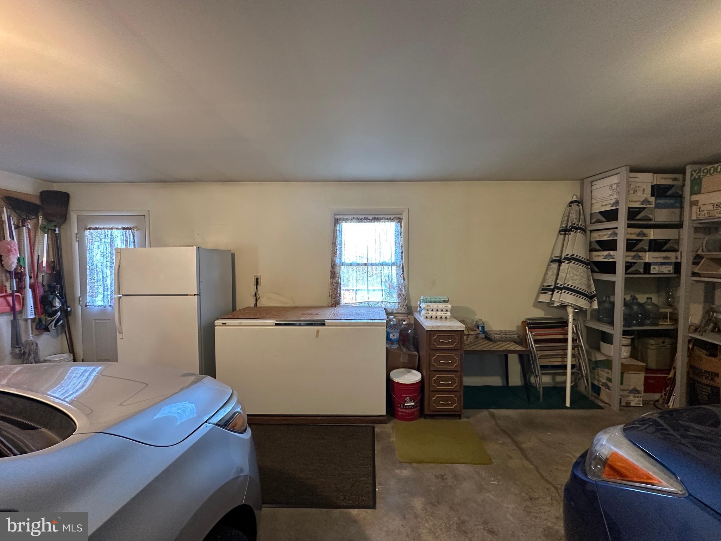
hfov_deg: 102.1
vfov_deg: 85.7
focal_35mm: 14
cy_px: 270
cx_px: 360
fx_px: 292
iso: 320
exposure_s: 1/60
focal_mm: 2.22
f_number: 2.2
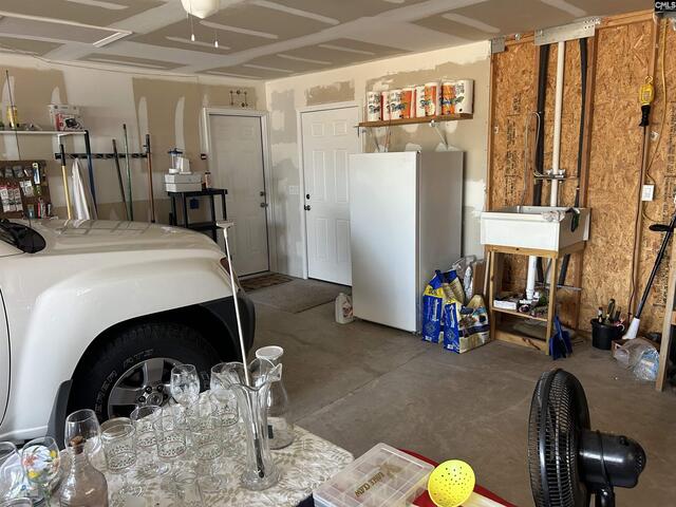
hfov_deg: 67.3
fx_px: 508
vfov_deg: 53.1
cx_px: 338
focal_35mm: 26
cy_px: 254
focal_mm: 5.7
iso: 125
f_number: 1.5
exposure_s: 1/118
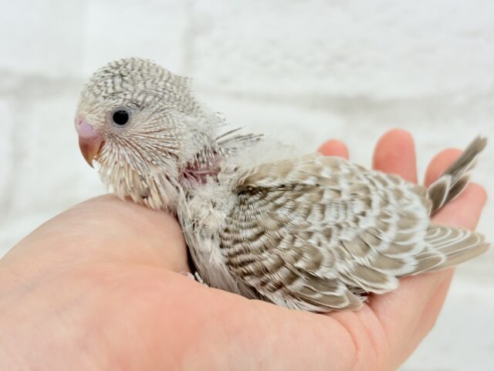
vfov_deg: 28.0
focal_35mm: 52
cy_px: 186
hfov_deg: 36.8
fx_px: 742
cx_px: 247
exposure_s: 1/50
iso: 40
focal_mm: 5.96
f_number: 1.6
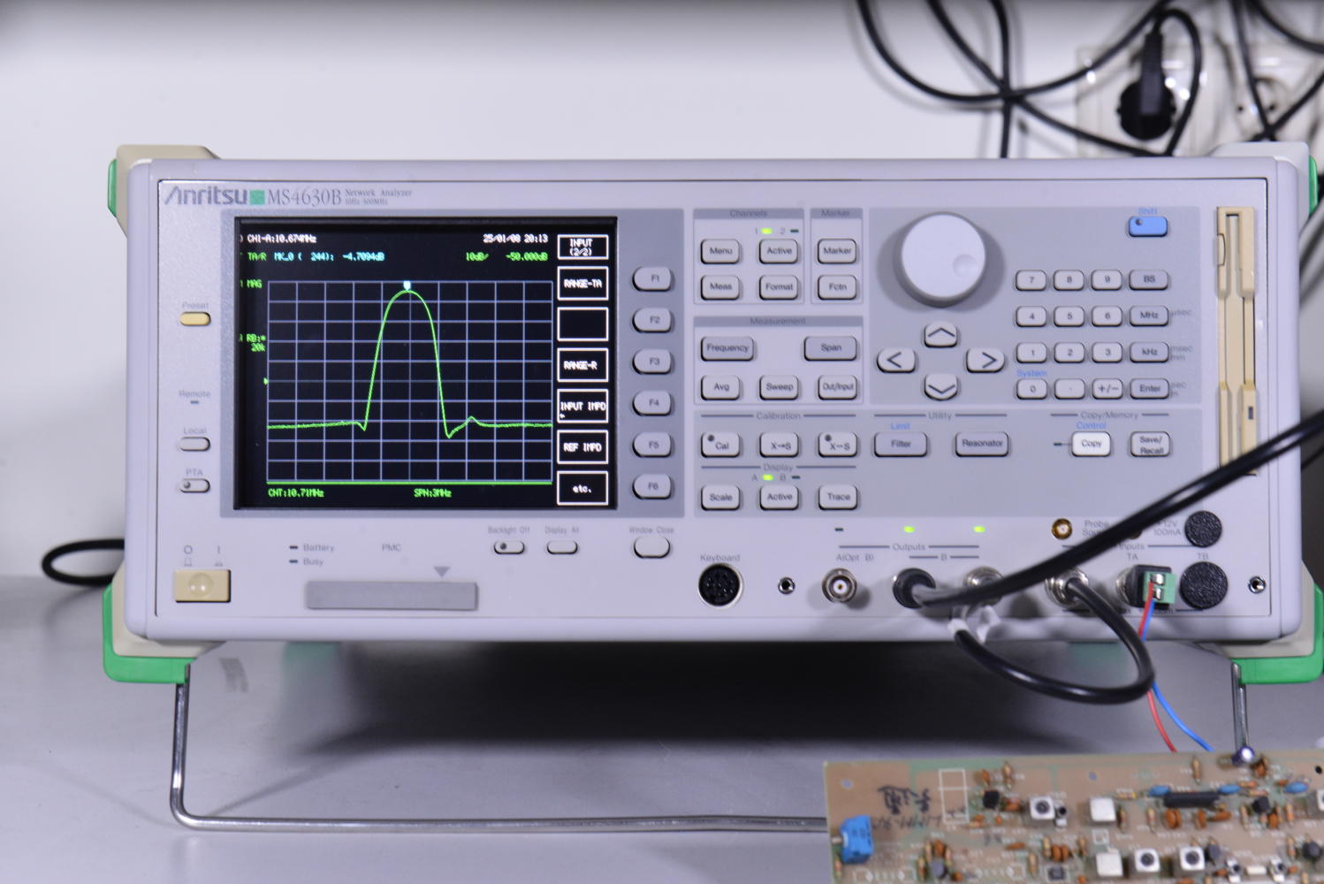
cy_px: 442
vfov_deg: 19.5
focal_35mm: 70
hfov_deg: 28.8
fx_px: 2575
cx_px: 662
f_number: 4
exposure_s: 1/15
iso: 1600
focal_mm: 70
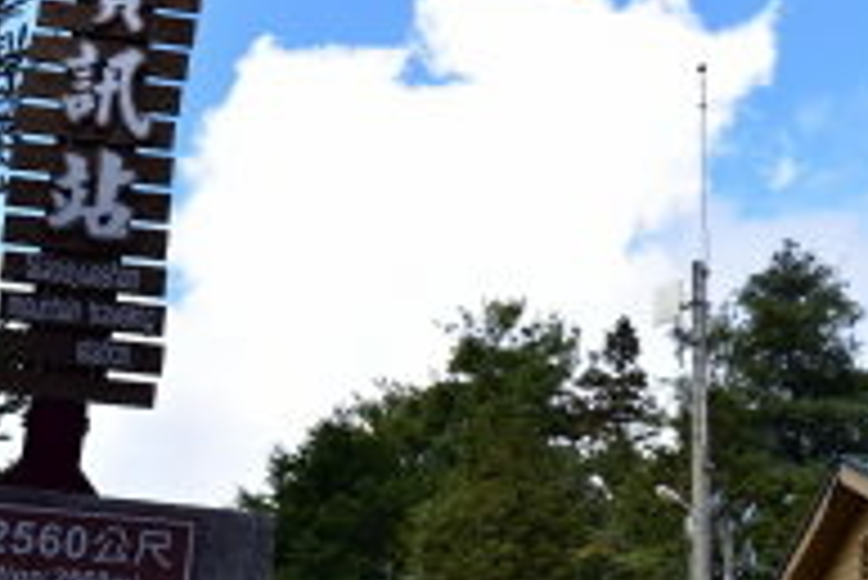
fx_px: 2244
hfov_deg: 21.8
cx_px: 571
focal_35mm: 93
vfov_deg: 14.6
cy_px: 99
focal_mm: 35
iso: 100
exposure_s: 1/125
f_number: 7.1
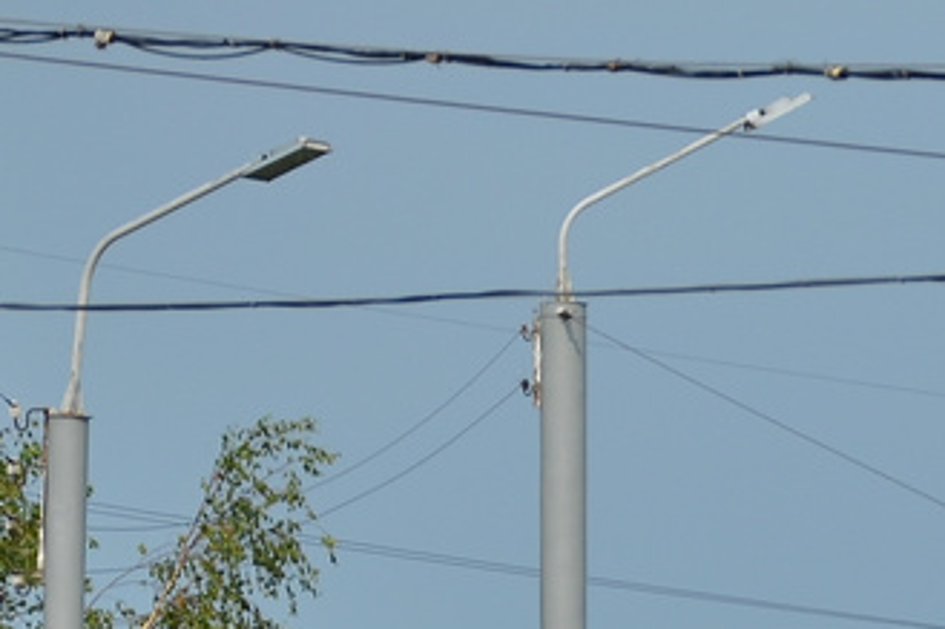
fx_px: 12436
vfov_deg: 2.9
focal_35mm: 474
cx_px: 1554
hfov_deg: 4.3
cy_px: 977
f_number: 8
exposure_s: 1/400
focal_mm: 80
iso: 125
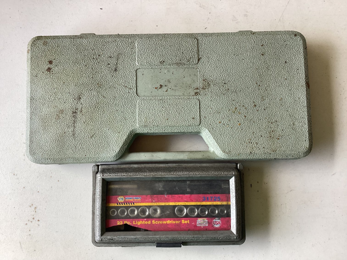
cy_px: 130
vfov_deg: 45.4
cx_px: 174
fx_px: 311
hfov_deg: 58.3
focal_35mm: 31
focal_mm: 3.3
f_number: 2.4
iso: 64
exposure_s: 1/120
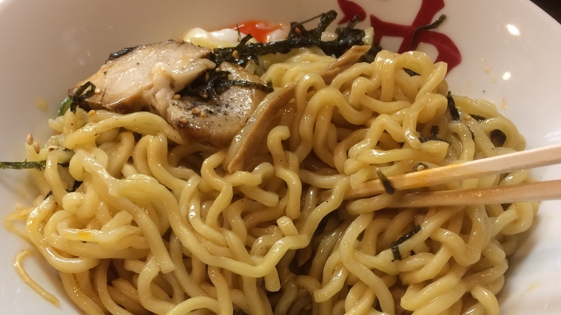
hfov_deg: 47.4
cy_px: 265
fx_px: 640
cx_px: 277
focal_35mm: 43
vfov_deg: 27.0
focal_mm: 4.15
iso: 64
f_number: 2.2
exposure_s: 1/30
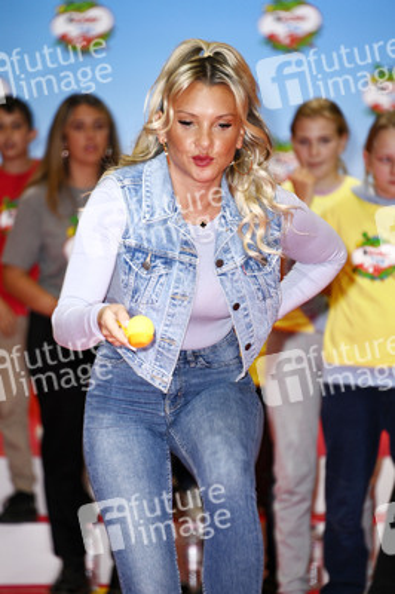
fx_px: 4946
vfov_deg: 6.9
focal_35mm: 300
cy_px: 297
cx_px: 198
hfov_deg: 4.6
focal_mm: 300
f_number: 5.6
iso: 1250
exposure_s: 1/250
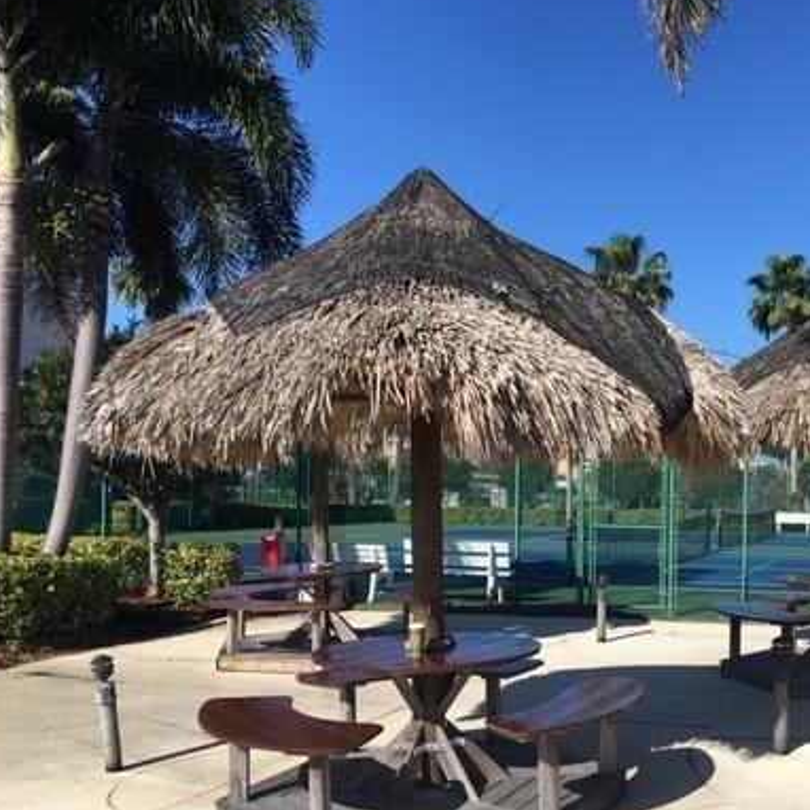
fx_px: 1138
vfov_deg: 39.0
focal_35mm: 43
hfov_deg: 38.1
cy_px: 475
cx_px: 617
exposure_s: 1/2024
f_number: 2.2
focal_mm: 4.15
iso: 25
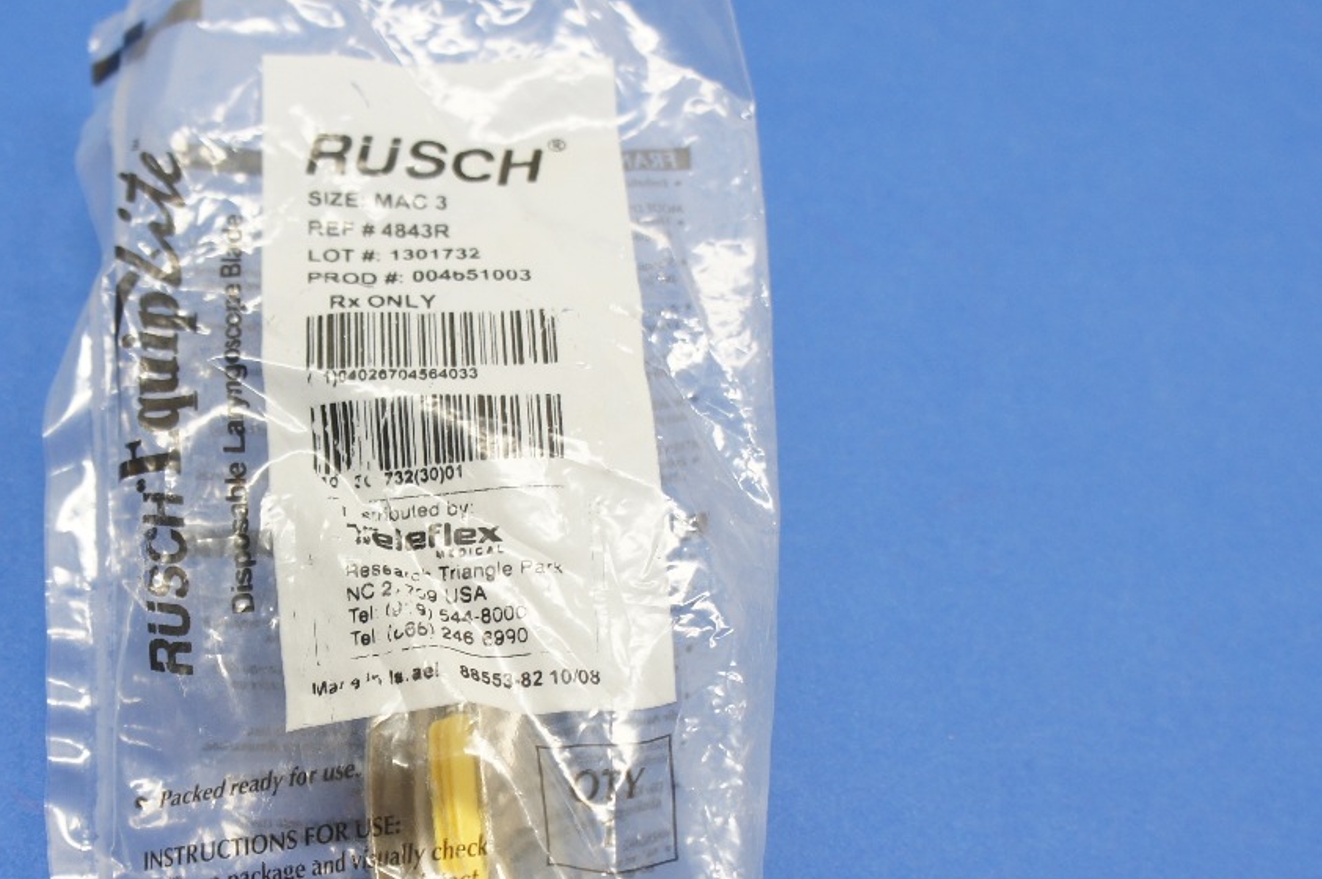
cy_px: 705
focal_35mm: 57
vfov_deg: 23.4
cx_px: 463
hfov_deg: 34.8
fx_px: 2091
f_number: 4.5
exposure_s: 1/40
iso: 200
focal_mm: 20
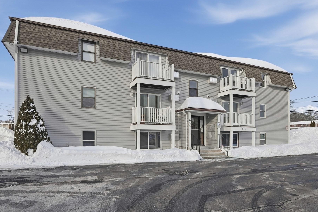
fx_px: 164
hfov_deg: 88.1
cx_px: 146
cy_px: 106
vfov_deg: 65.7
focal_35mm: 19
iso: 400
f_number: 7.1
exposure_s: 1/4000
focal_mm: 11
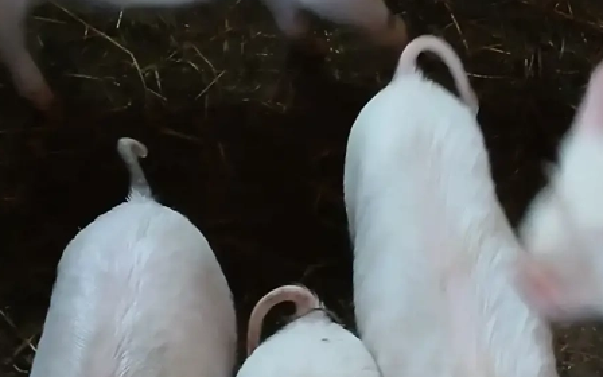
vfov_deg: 15.9
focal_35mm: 82
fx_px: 1348
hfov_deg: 25.0
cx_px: 429
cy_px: 218
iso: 320
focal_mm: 3.98
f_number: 1.8
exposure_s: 1/25
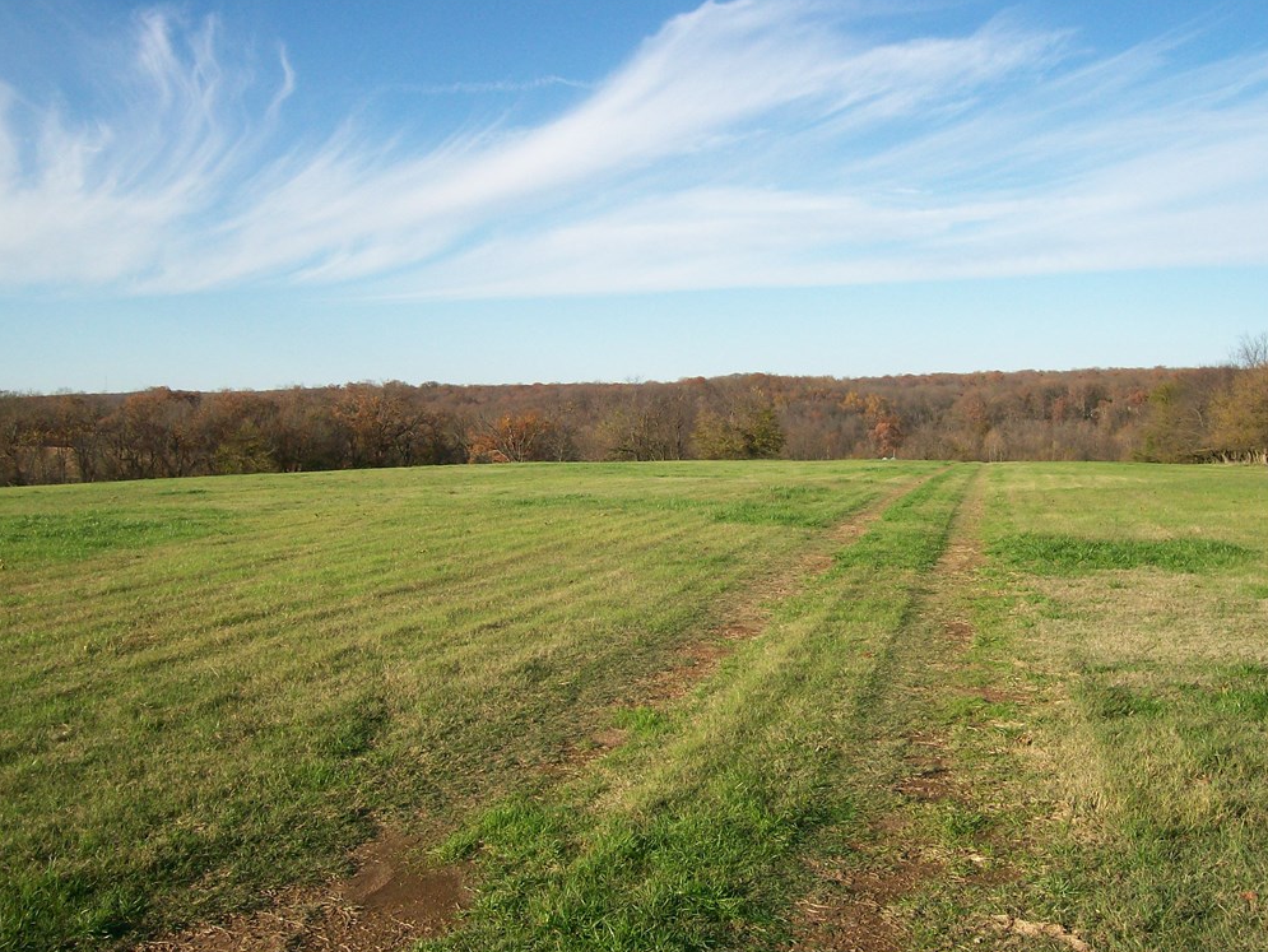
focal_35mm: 37
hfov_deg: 50.1
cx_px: 627
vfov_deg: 38.7
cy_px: 477
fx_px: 1356
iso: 80
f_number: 4.8
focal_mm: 6
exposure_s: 1/503
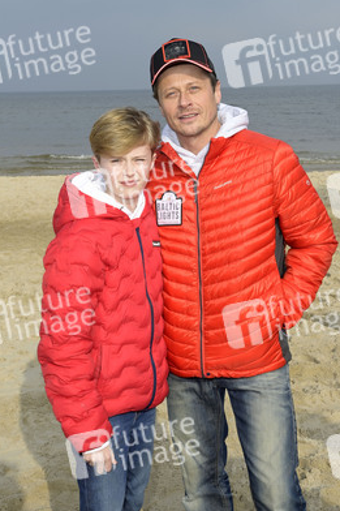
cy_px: 253
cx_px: 171
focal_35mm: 53
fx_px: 751
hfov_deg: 25.5
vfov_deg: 37.5
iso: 400
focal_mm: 52
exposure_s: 1/250
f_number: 14
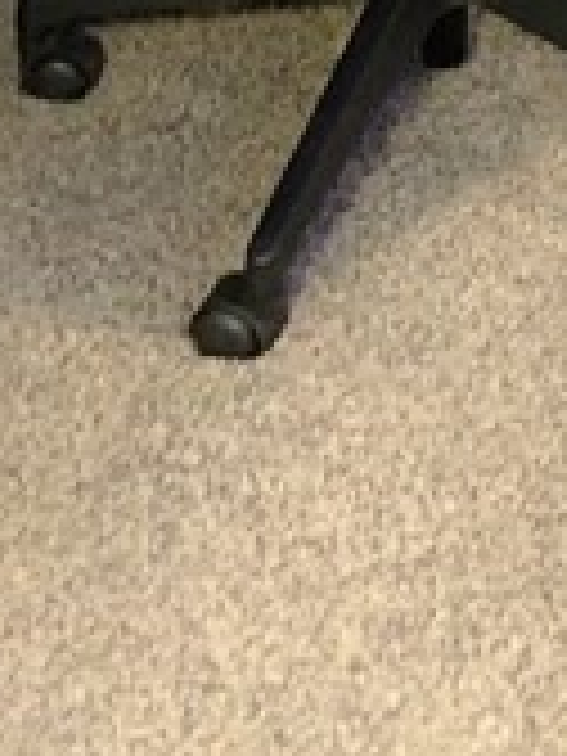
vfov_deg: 12.6
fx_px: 2795
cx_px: 760
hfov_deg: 11.3
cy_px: -945
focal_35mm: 128
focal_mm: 3.99
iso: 100
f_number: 1.8
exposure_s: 1/15
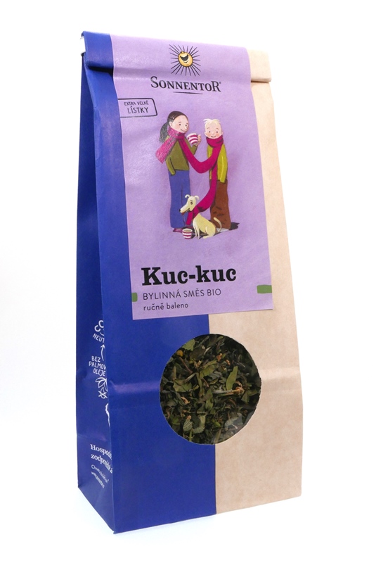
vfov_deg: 41.9
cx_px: 188
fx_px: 735
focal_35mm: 47
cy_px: 282
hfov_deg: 28.7
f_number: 16
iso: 800
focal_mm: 21.3
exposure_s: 1/40
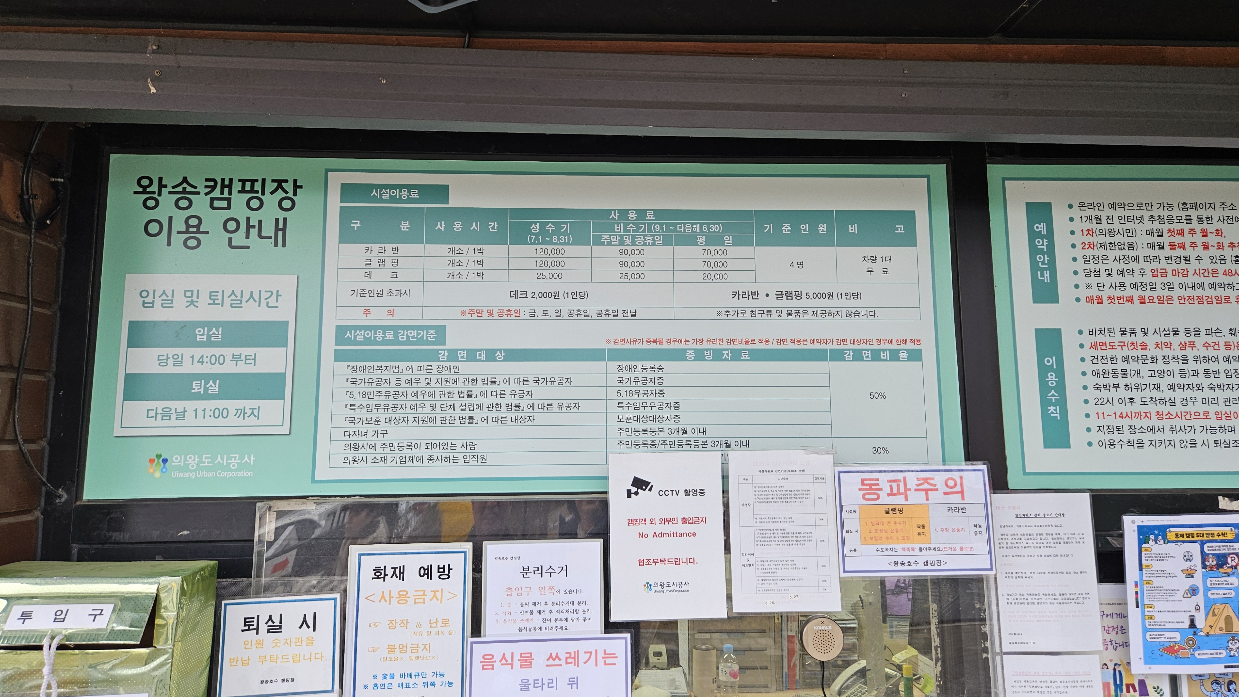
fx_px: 854
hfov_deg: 71.9
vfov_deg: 44.3
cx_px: 635
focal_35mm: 26
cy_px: 319
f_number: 1.8
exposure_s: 1/207
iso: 100
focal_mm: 5.4
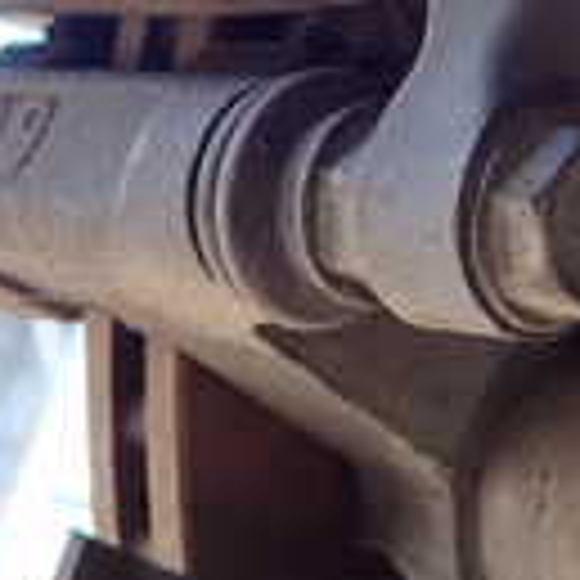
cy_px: -139
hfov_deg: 16.3
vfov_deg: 16.1
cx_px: 683
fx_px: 1953
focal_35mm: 103
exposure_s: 1/125
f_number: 2
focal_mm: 4.5
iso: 100
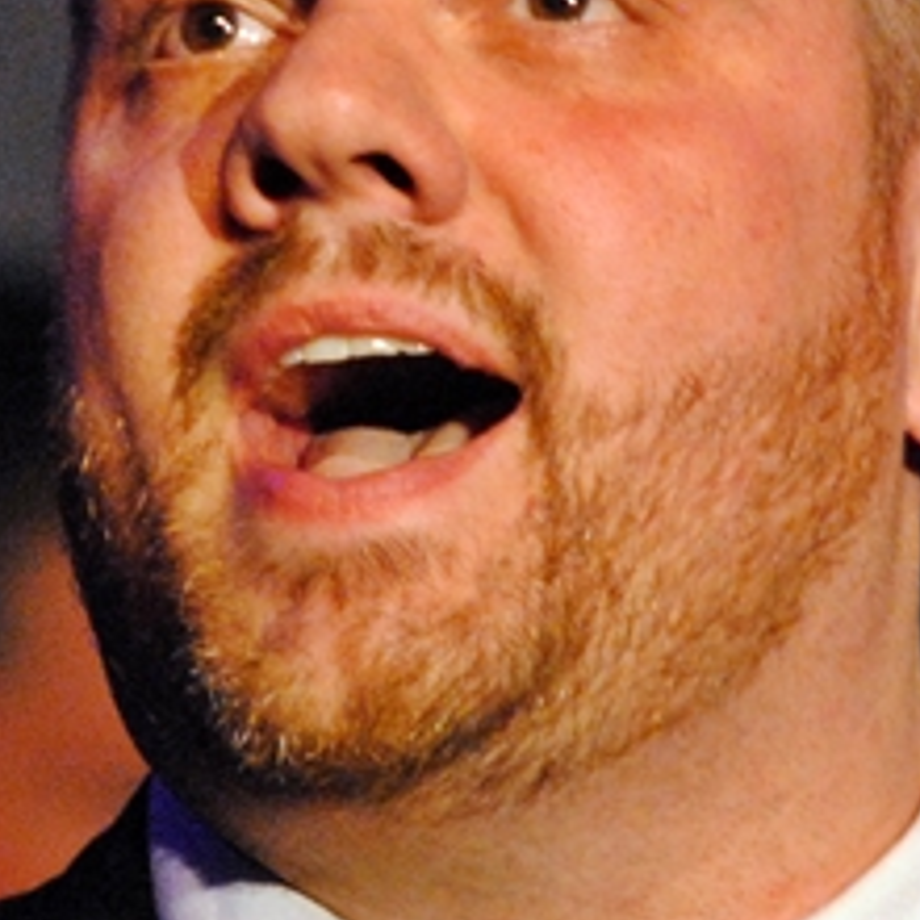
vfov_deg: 1.2
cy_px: 366
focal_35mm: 1505
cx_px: 176
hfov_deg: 1.2
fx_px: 45254
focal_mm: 260
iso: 1600
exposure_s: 1/30
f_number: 5.6
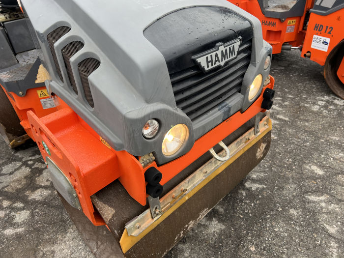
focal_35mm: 26
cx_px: 172
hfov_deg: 67.3
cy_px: 129
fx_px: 258
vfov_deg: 53.1
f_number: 1.5
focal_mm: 5.7
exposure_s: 1/511
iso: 50
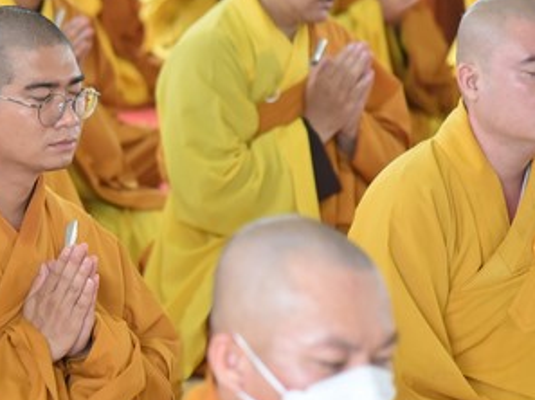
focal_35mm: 253
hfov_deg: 7.8
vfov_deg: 5.9
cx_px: 68
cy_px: 205
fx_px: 3905
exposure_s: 1/160
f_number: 4
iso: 1250
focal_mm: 120
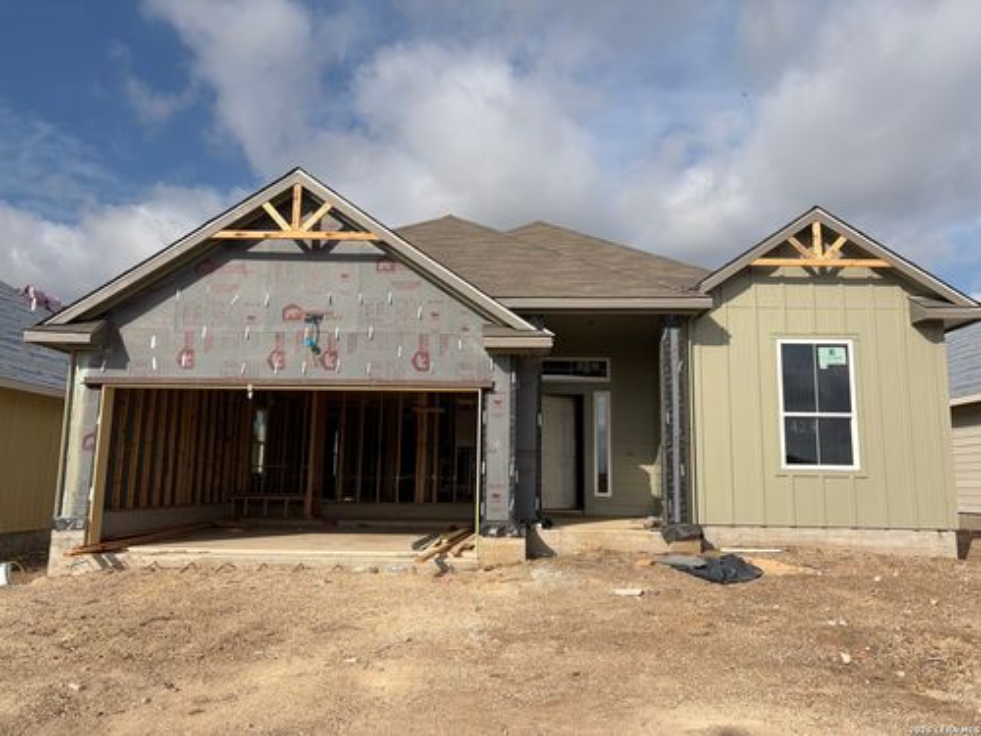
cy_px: 368
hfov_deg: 67.3
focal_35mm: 26
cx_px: 490
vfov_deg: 53.1
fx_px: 737
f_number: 1.6
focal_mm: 5.96
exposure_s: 1/6329
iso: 50
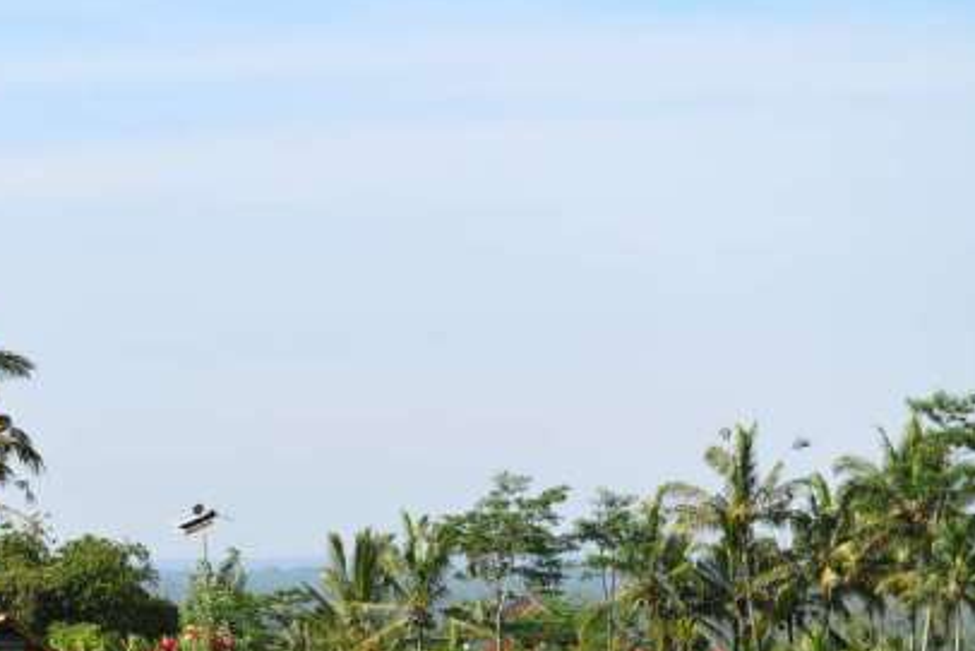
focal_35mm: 138
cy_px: 627
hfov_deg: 14.7
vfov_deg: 9.9
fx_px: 3739
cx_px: 82
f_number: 5
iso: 100
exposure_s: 1/400
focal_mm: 70
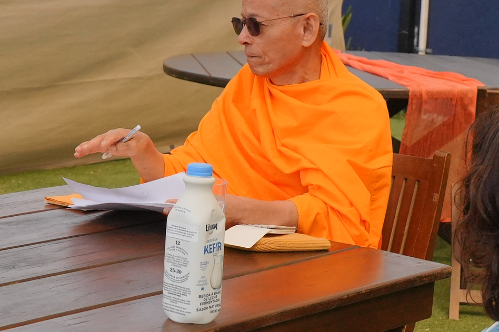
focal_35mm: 108
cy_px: 177
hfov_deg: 18.9
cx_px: 151
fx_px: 1496
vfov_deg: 12.7
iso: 800
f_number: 4
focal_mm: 22
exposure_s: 1/6400
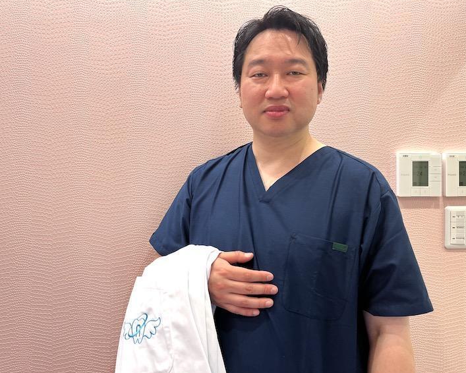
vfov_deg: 51.6
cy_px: 184
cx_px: 215
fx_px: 386
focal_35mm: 28
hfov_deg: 62.1
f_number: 1.6
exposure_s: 1/100
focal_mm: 5.1
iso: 100
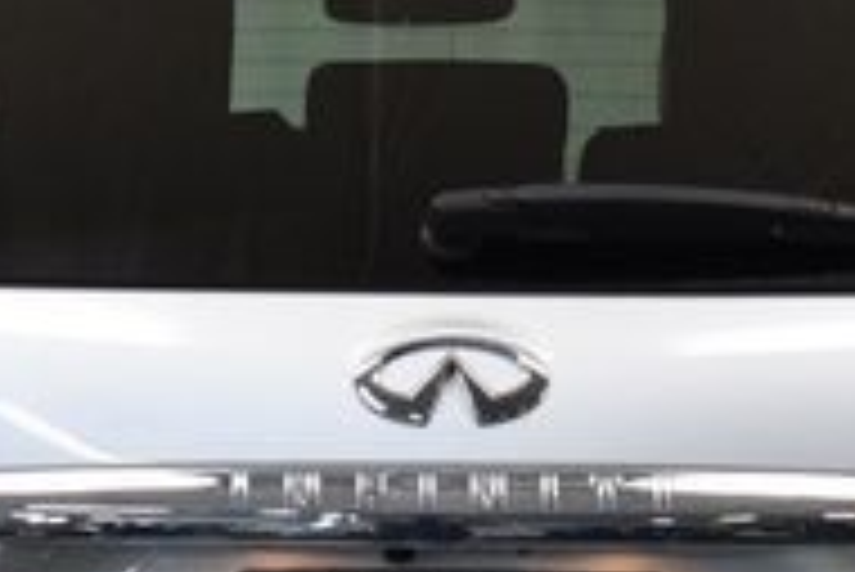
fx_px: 4635
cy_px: 527
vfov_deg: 7.0
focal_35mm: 195
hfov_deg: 10.5
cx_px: 446
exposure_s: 1/125
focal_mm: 29
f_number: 4.2
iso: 900
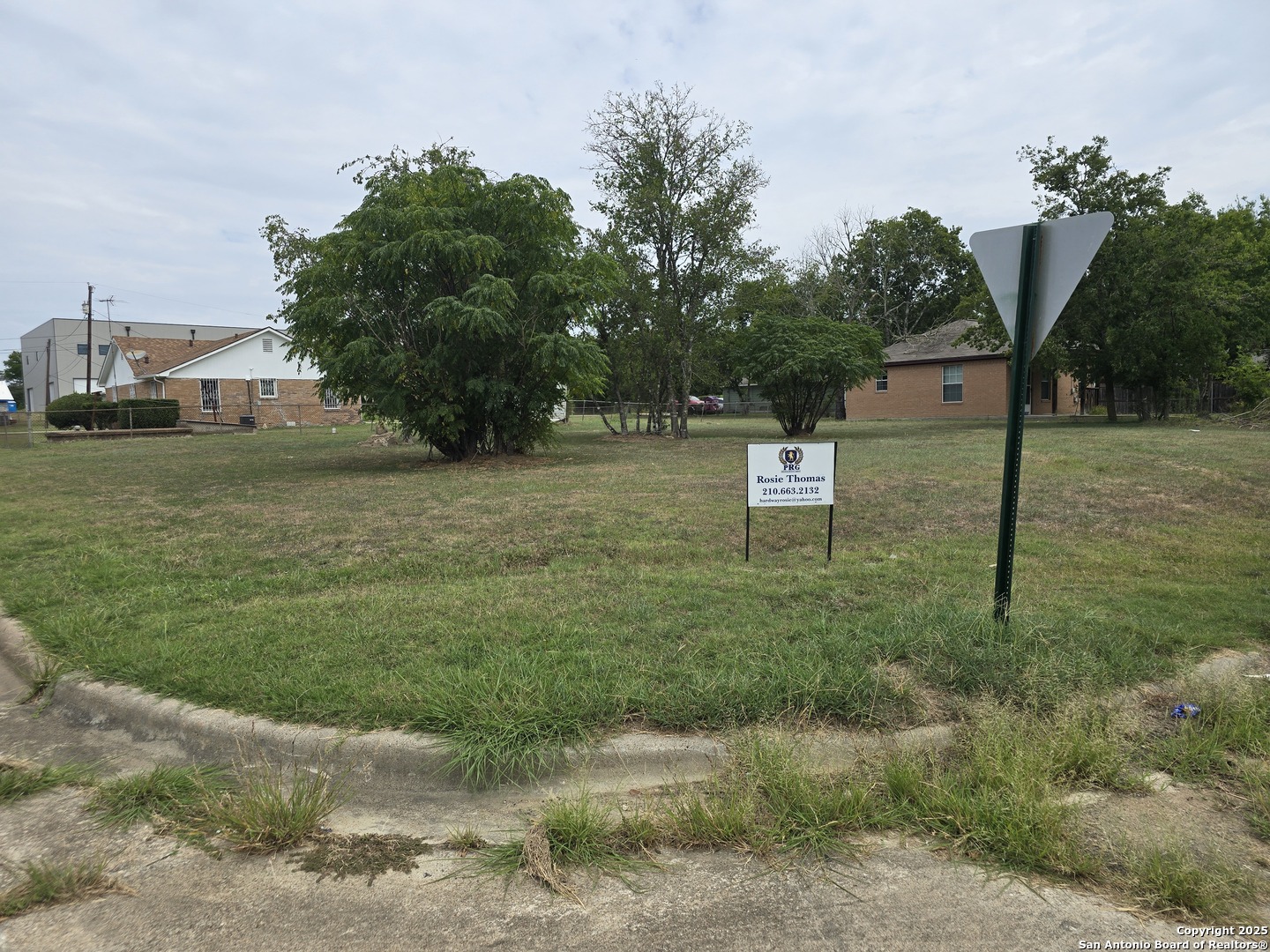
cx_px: 635
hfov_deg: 73.9
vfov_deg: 58.9
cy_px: 476
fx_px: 844
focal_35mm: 23
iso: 12
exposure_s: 1/854
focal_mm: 6.3
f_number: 1.7
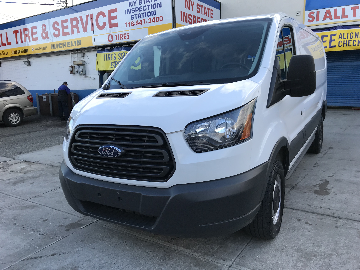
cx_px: 180
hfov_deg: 63.4
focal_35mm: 28
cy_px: 135
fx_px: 291
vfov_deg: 49.7
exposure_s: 1/155
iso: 20
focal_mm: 3.99
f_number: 1.8
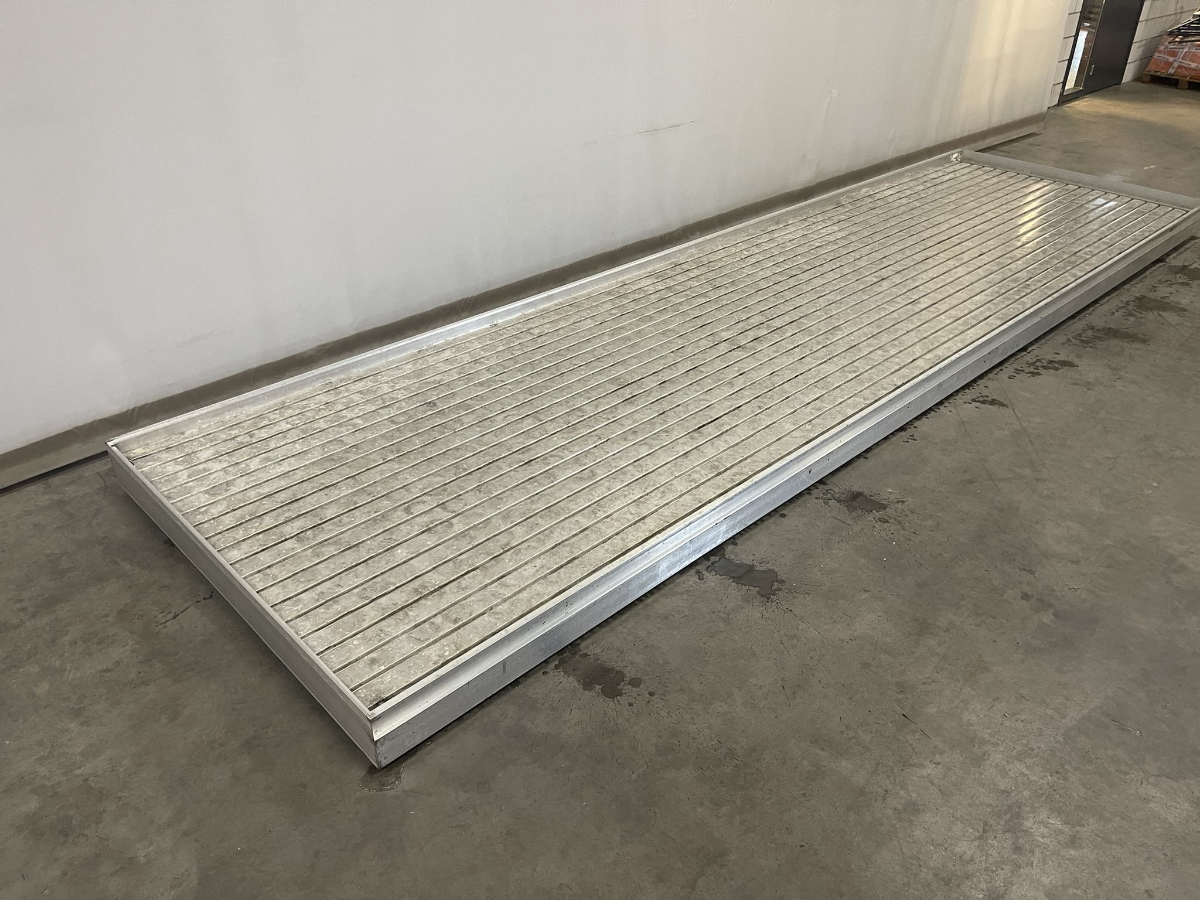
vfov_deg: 54.9
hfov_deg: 69.4
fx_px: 867
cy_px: 450
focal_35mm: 25
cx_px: 600
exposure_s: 1/50
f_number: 1.6
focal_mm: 5.1
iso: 250
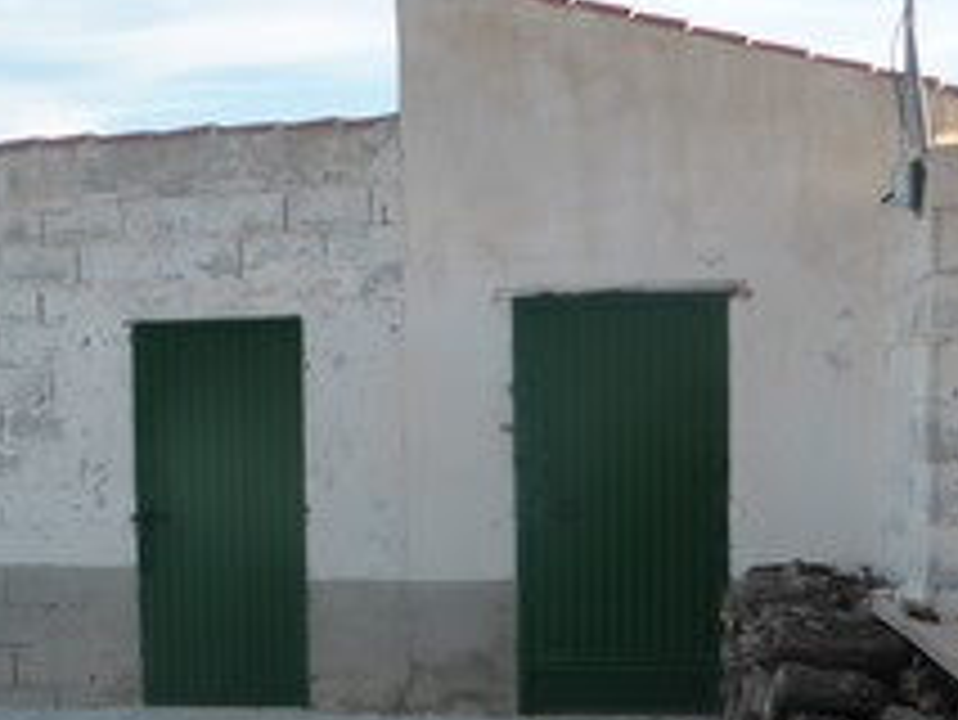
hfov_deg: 25.5
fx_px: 2077
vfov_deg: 19.5
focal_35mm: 75
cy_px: 567
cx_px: 189
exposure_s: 1/640
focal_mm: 4.3
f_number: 3.3
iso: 160
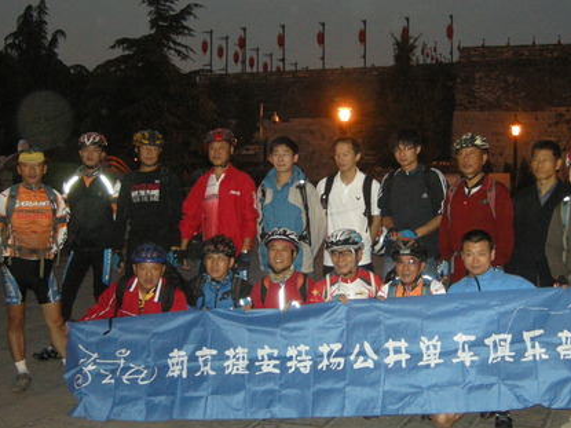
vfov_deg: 27.0
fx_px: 890
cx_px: 343
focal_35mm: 54
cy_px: 209
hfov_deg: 35.4
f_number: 2.7
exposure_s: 1/8
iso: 400
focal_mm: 7.5
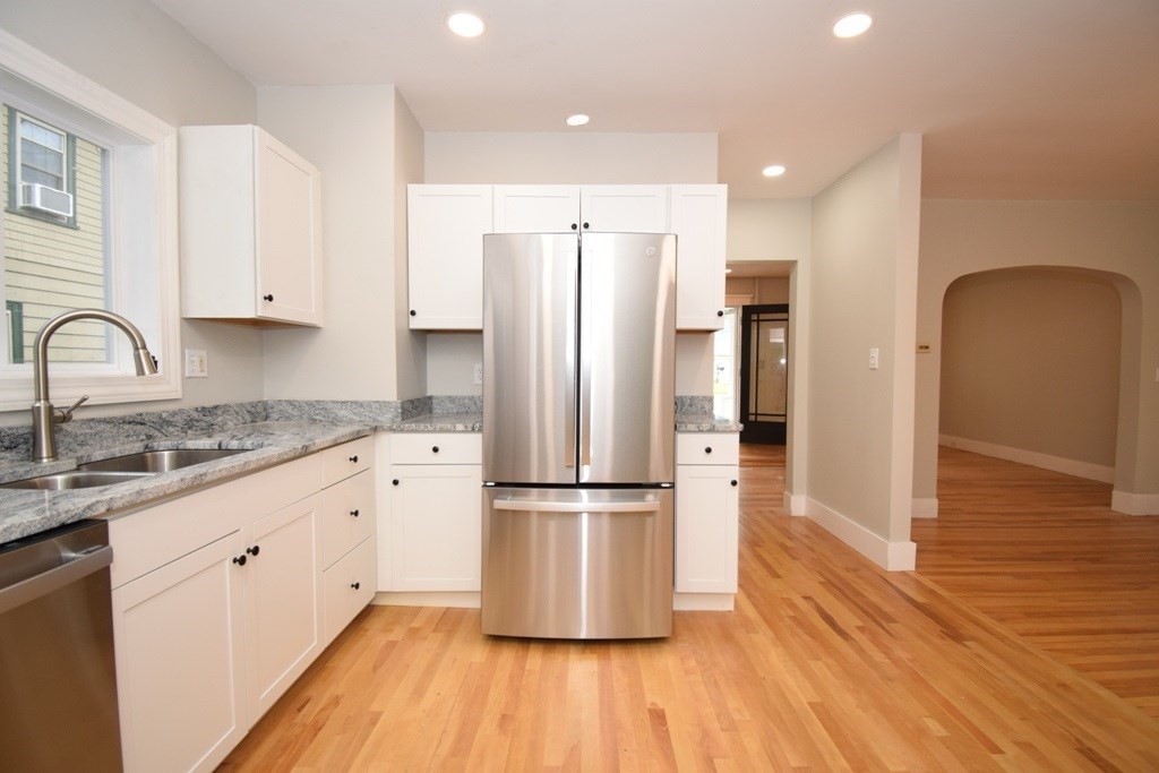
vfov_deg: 77.3
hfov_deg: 100.4
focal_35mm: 15
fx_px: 483
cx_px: 580
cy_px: 386
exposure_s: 1/100
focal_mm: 10
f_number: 5
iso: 800
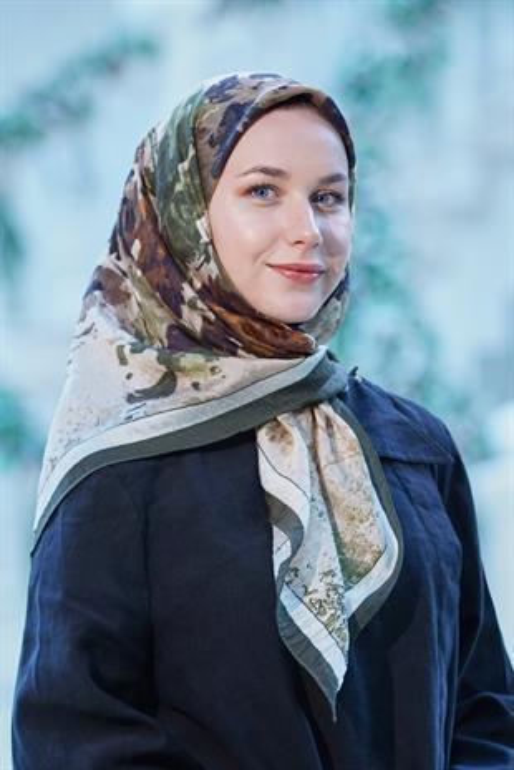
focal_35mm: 123
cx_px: 257
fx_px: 2630
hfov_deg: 11.2
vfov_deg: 16.6
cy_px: 385
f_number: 3.5
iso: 640
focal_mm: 123
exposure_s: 1/200
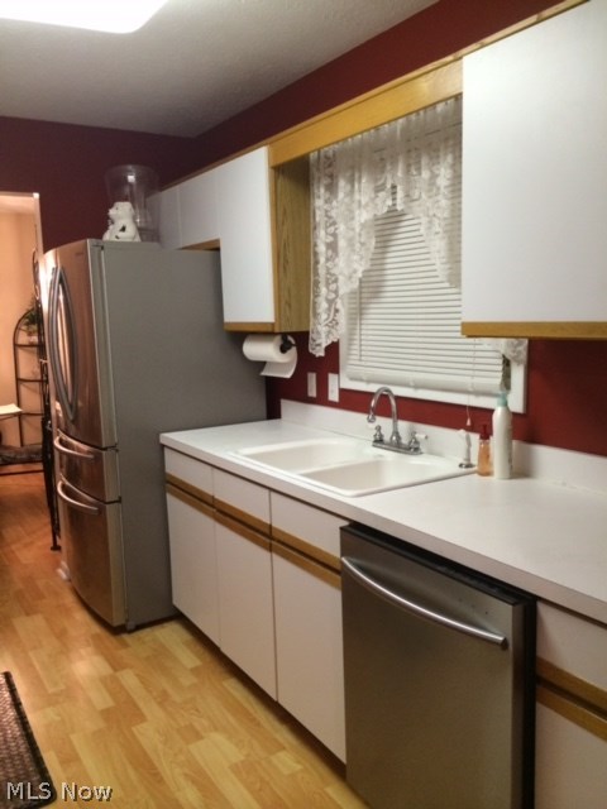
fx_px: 701
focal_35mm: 30
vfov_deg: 60.0
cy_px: 404
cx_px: 304
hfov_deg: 46.8
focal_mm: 4.12
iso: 200
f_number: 2.2
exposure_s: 1/30
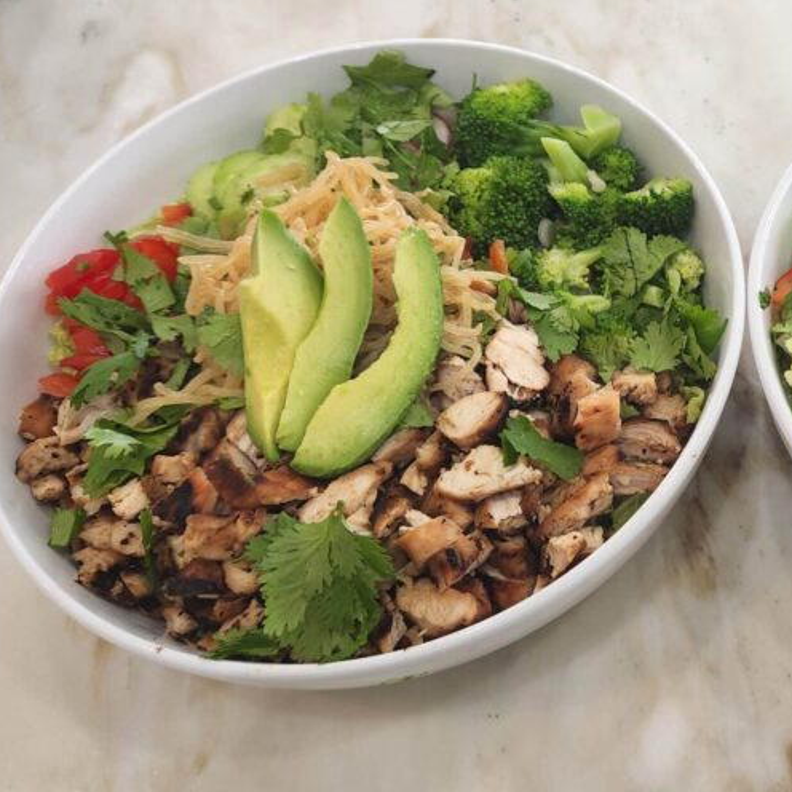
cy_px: 319
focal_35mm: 42
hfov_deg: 36.8
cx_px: 752
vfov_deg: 39.9
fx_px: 1087
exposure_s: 1/120
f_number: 1.8
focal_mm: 5.4
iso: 160
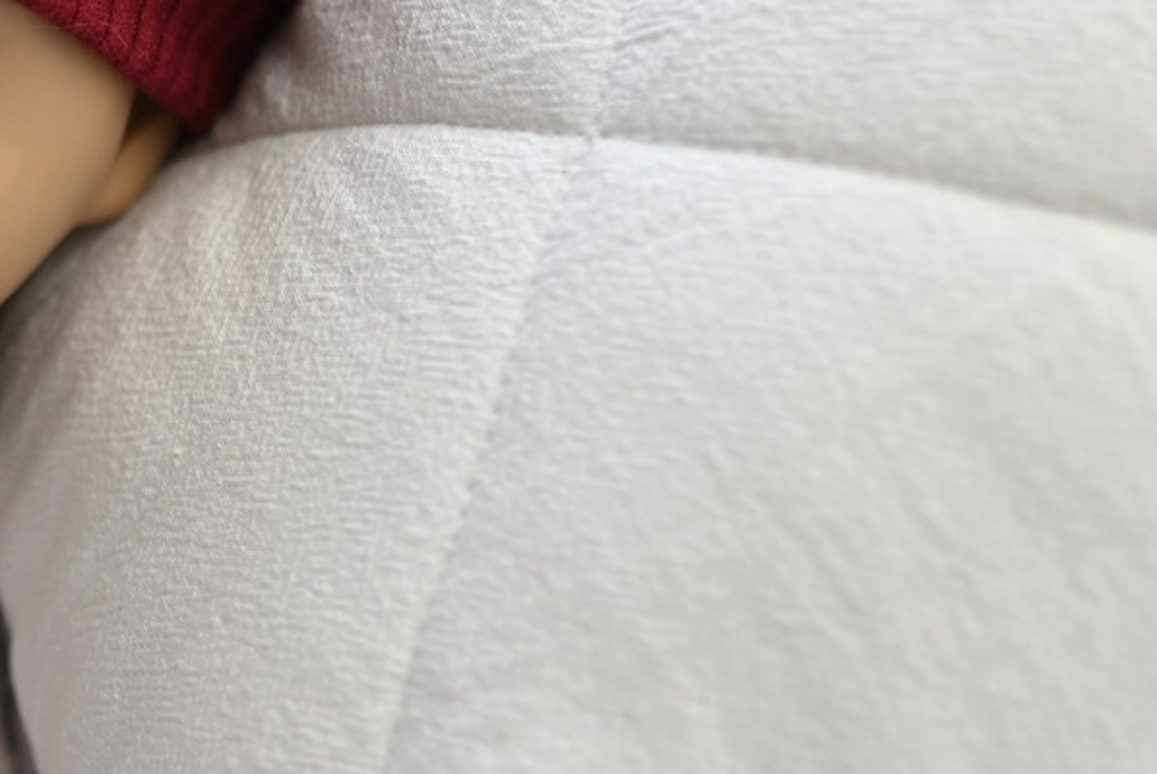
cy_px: 381
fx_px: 4824
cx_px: -372
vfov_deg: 9.2
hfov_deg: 13.2
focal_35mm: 150
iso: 125
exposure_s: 1/125
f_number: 1.8
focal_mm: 35
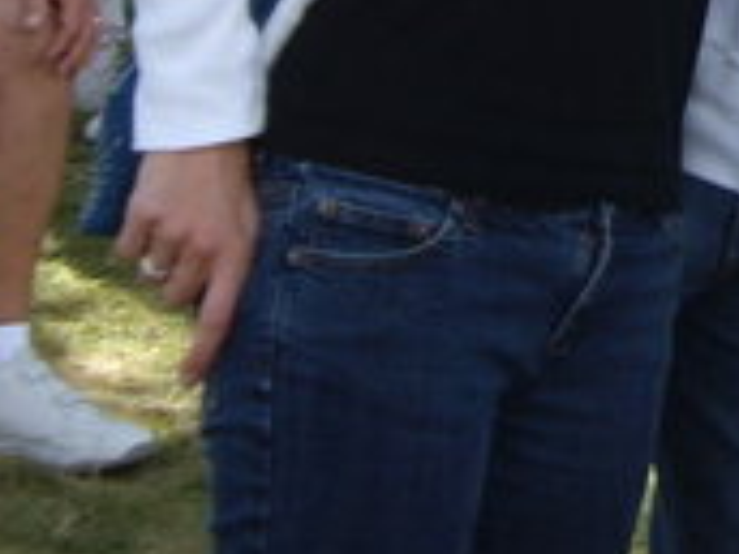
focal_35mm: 245
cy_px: -464
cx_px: 1371
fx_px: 5230
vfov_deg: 5.9
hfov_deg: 7.8
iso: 50
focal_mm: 10.7
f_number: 3.6
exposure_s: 1/200
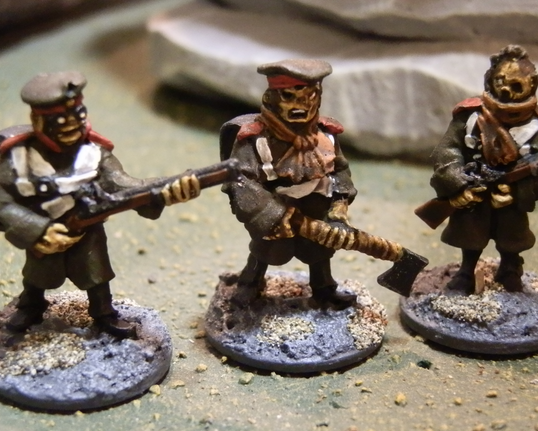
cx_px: 271
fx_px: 1019
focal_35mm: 64
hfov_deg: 29.6
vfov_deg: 23.8
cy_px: 215
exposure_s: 1/25
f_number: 3.7
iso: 800
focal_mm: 10.99
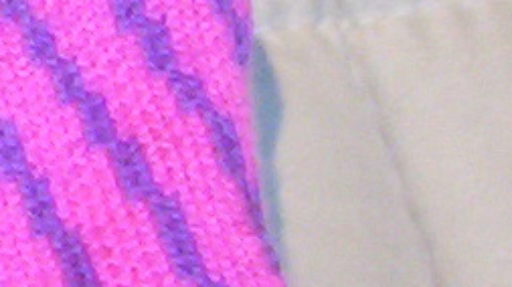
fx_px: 3447
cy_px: 370
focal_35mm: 254
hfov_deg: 8.0
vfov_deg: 4.8
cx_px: -642
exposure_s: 1/30
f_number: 2.76
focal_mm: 5.54
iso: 140
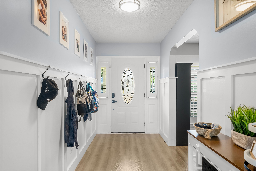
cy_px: 86
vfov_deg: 55.2
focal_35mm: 23
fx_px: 164
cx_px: 128
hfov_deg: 76.1
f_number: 9
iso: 400
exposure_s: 1/3
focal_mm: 23
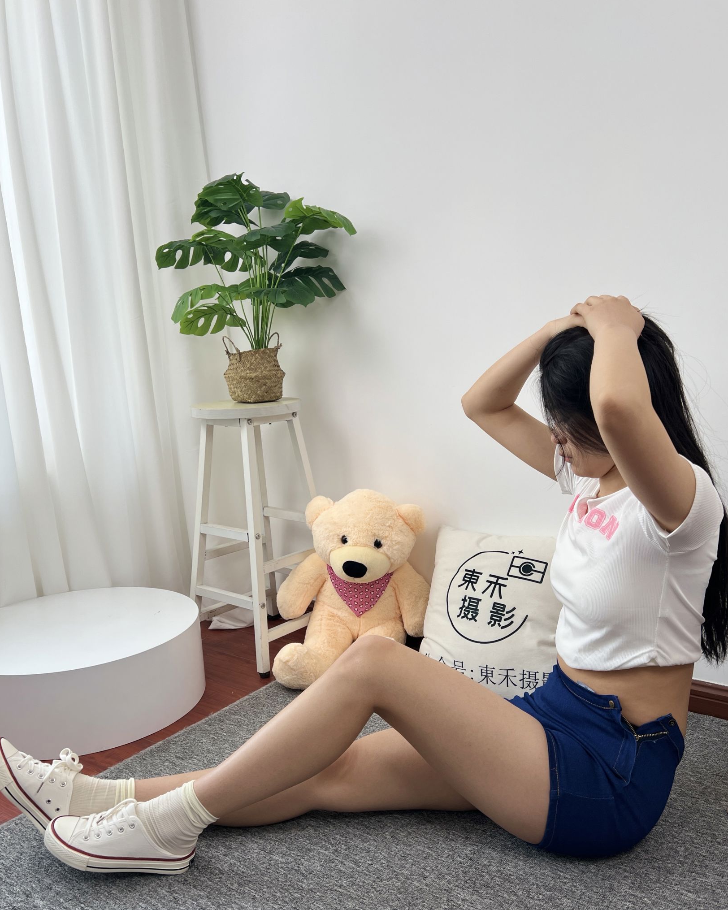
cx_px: 351
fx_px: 808
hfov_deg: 48.5
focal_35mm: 30
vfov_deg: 58.7
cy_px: 499
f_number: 1.5
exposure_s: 1/228
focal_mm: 5.7
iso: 40
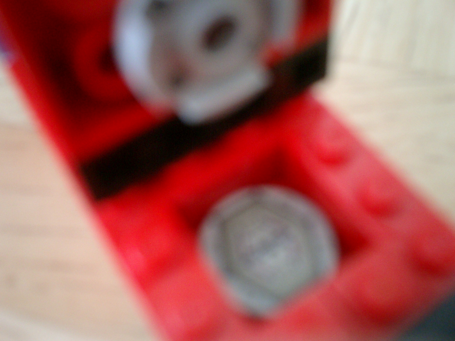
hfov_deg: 51.4
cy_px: 170
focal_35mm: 36
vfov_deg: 39.7
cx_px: 228
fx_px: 473
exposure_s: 1/8
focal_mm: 7.5
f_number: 3.2
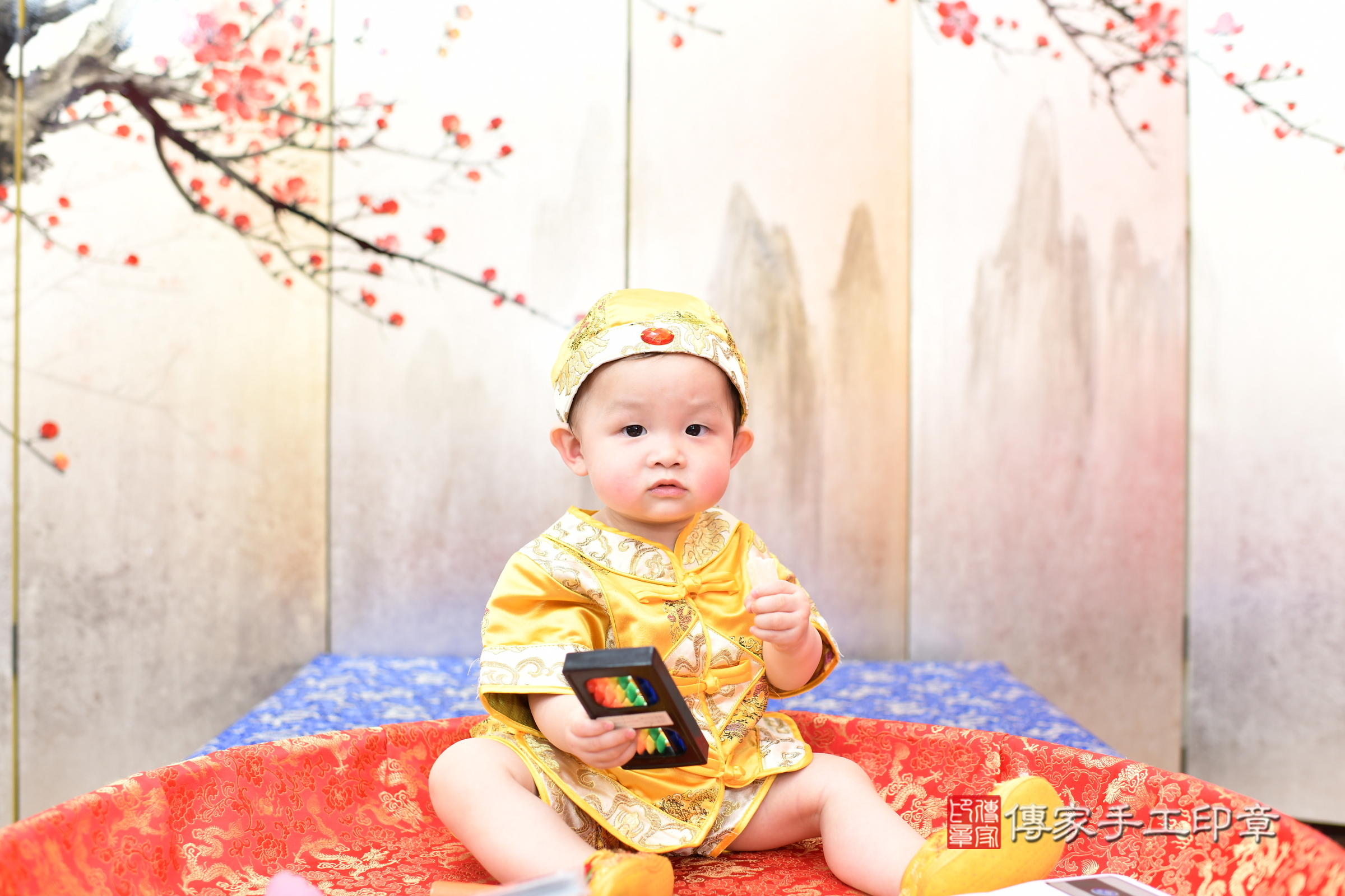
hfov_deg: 54.4
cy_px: 448
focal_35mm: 35
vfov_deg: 37.9
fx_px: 1308
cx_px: 672
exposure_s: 1/200
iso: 500
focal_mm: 35
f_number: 2.8
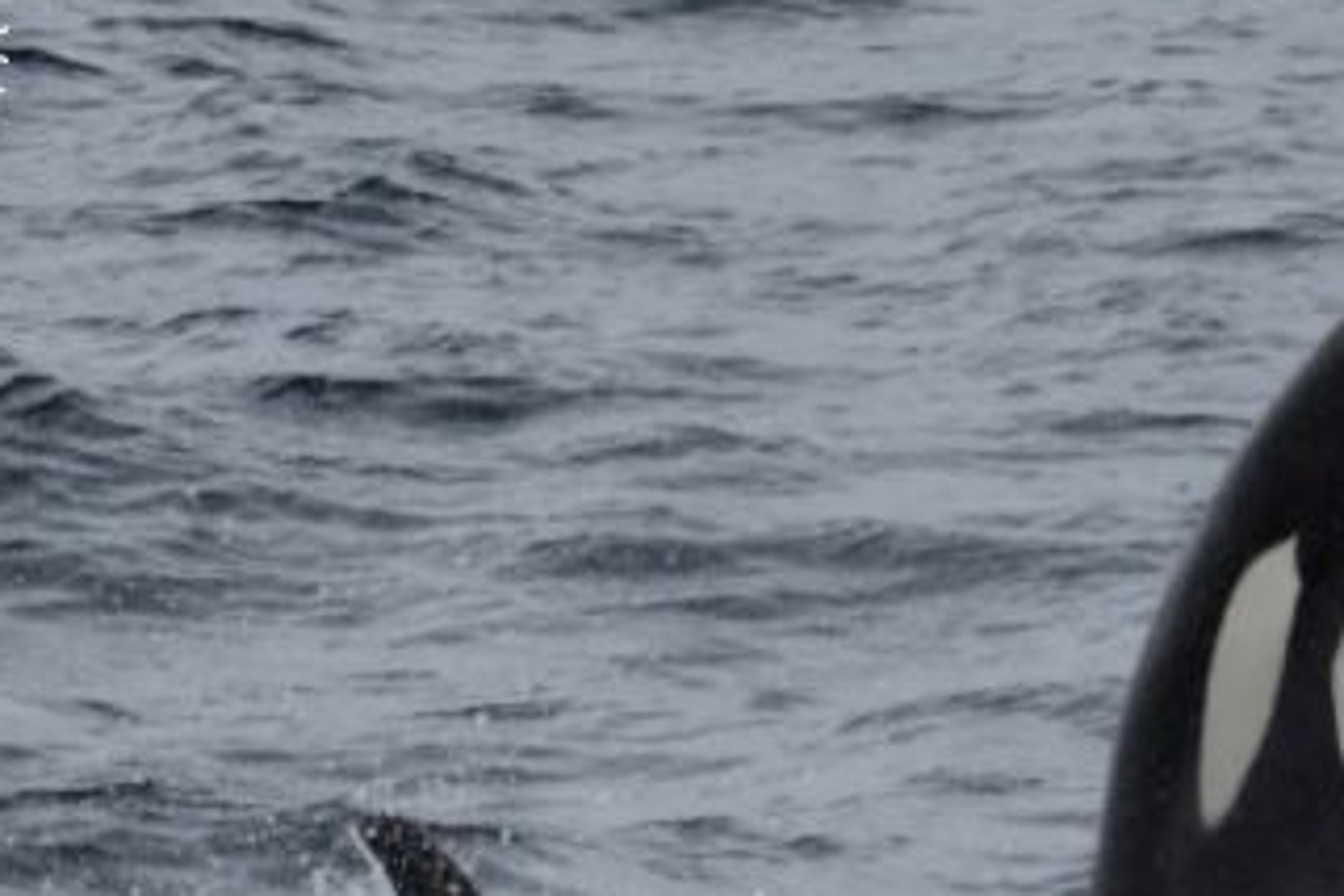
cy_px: 860
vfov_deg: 2.0
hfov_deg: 3.1
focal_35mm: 673
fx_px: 25123
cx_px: 1118
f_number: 5.6
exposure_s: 1/8000
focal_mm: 270
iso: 900
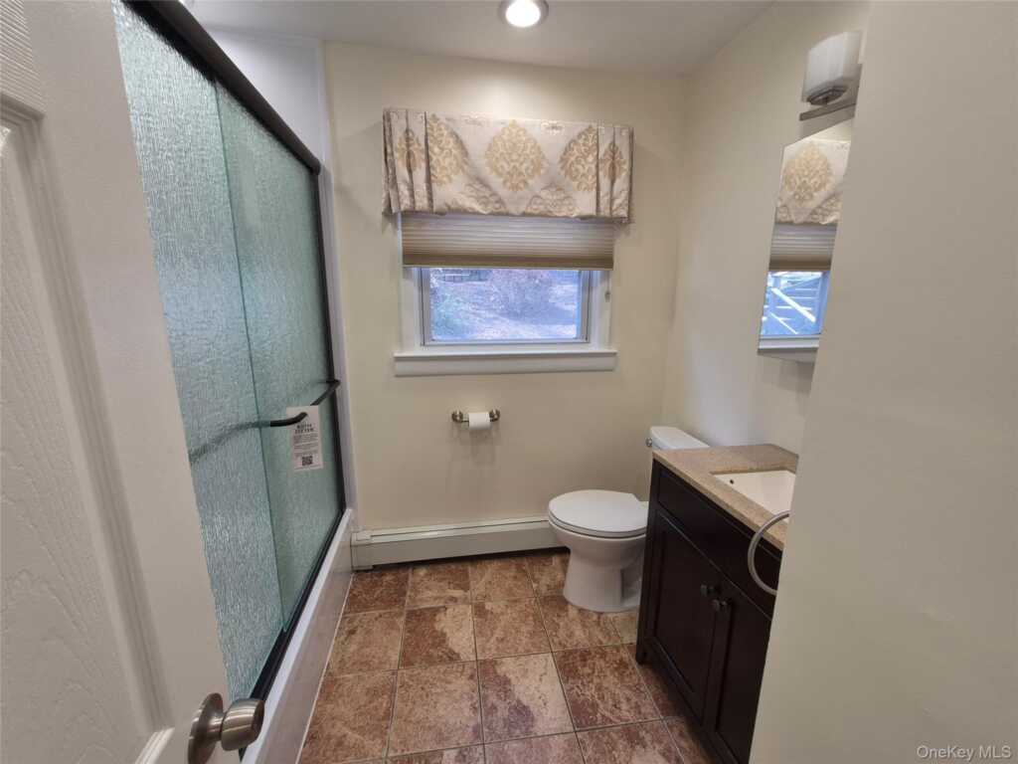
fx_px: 382
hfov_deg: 106.2
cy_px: 382
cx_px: 509
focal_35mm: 13
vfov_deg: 89.9
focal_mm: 1.74
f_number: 2.2
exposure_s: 1/60
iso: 64
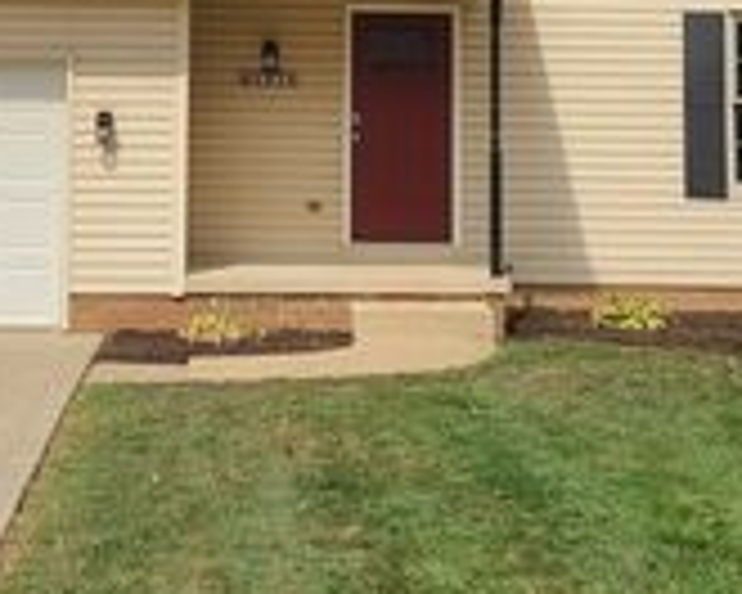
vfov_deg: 19.4
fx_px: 1691
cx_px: 234
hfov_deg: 24.6
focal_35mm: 77
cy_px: 20
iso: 40
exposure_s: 1/1849
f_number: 1.8
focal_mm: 5.4
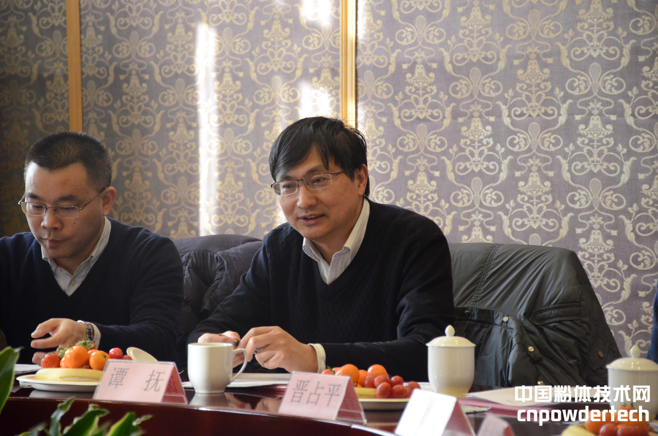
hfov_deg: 13.7
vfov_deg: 9.1
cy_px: 218
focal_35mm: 150
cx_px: 329
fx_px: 2736
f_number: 5.6
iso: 2200
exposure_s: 1/60
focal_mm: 100
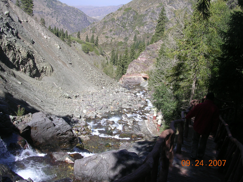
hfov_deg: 49.0
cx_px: 122
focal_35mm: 38
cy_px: 91
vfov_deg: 37.7
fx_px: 267
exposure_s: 1/228
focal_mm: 5.8
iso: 50
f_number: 5.6
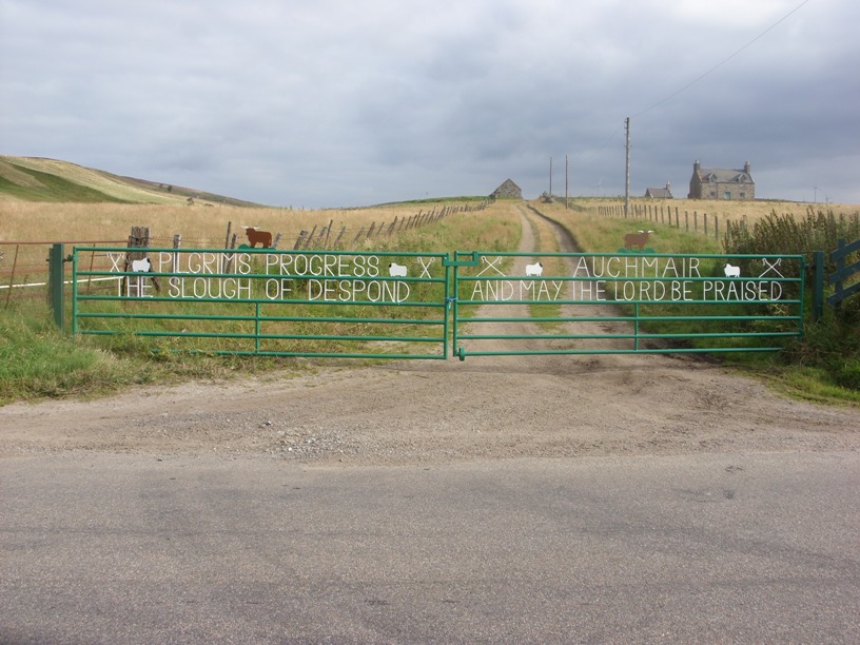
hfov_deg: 49.0
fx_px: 944
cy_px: 322
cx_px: 430
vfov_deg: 37.7
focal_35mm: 38
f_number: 4.9
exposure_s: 1/284
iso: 50
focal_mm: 6.3
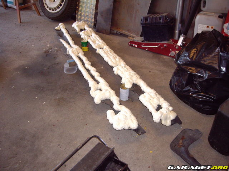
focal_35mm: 38
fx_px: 251
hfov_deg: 49.0
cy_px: 86
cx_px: 114
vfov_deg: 37.7
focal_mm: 6.2
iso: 200
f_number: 2.7
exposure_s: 1/40
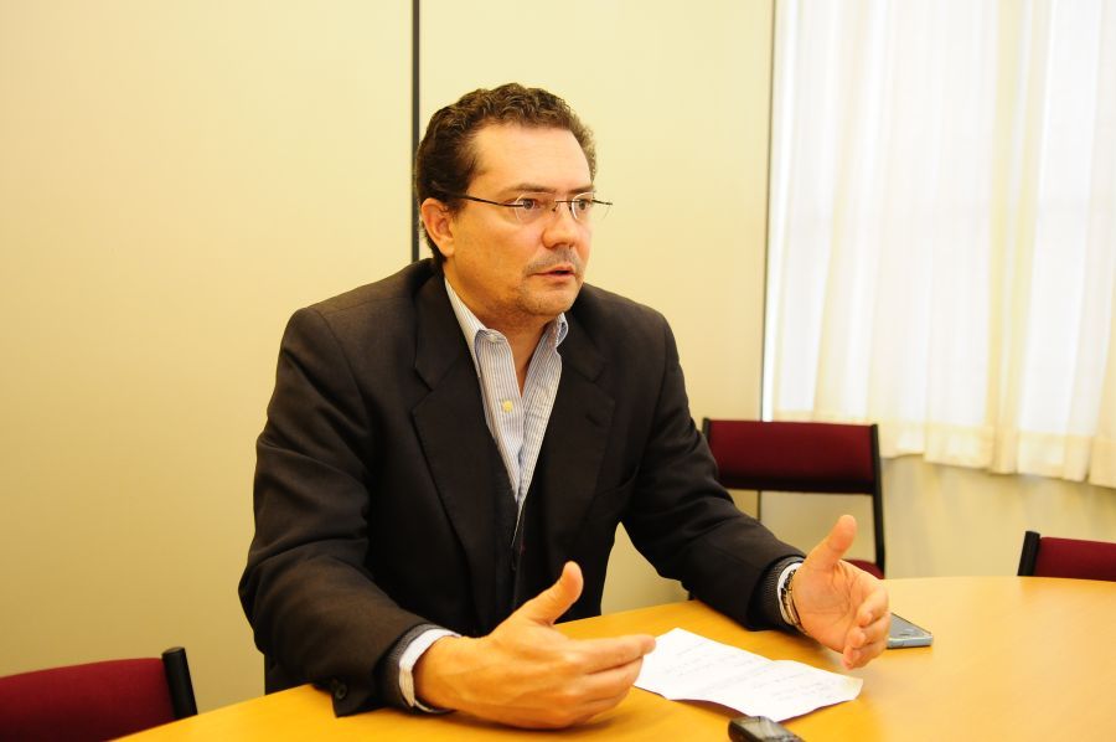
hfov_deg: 55.2
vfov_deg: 38.3
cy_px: 371
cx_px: 558
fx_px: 1068
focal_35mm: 34
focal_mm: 23
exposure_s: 1/100
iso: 800
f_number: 3.2
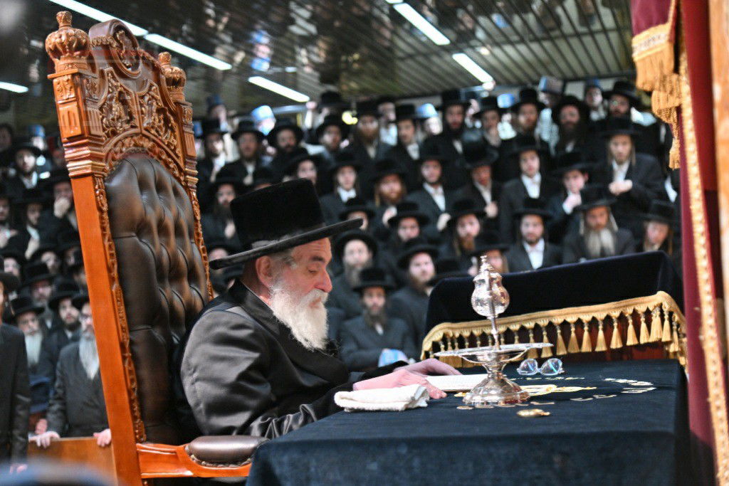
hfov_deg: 32.4
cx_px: 364
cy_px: 243
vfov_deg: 21.9
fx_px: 1256
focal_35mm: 62
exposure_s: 1/160
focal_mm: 62
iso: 1600
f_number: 4
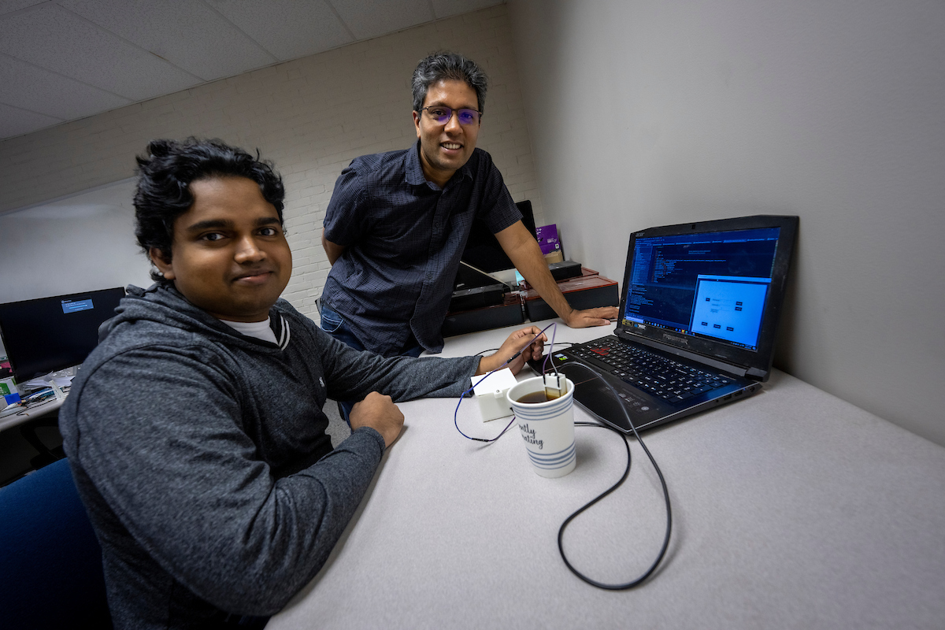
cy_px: 315
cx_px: 472
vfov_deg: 81.2
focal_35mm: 14
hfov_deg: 104.3
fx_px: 367
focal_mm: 14
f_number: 5.6
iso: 800
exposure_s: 1/60
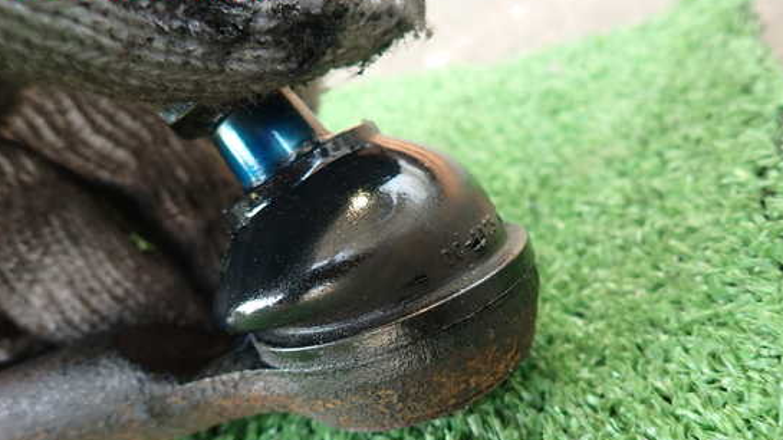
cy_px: 290
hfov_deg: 64.2
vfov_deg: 38.5
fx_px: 623
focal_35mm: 30
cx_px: 421
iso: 200
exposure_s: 1/40
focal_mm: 4.5
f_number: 2
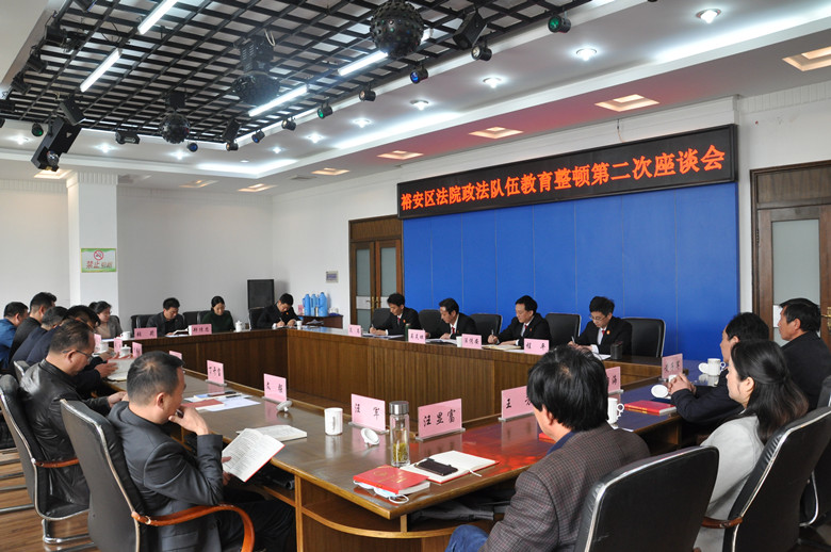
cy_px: 276
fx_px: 622
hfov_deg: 67.4
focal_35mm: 27
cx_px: 416
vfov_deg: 47.8
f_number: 7.1
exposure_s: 1/50
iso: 800
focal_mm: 18
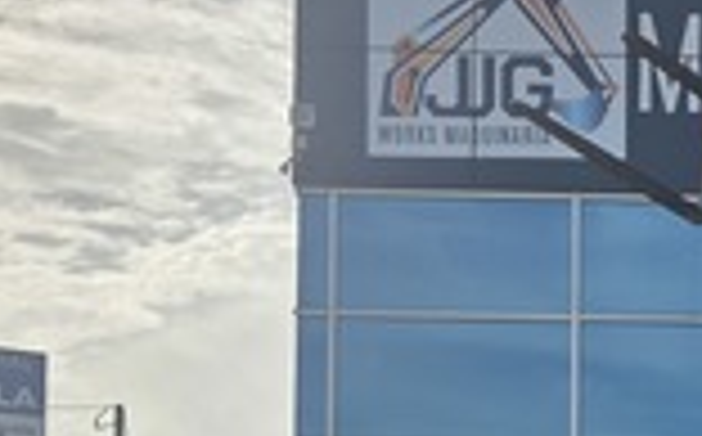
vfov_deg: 13.9
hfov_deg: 21.8
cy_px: 719
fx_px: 1643
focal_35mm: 86
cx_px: 902
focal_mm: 6.3
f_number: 1.7
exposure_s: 1/7944
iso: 50
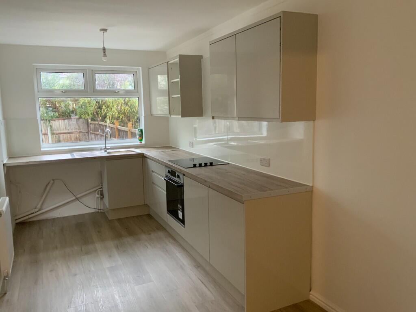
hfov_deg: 61.7
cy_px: 156
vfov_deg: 48.2
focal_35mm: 29
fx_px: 349
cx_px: 208
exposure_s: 1/60
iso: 250
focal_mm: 3
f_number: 1.8
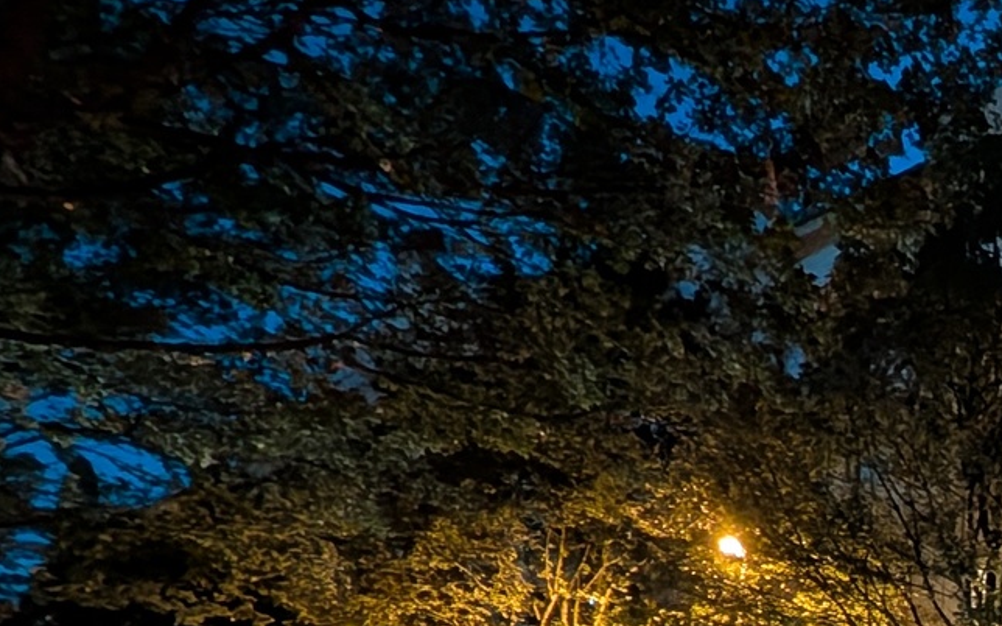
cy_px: 864
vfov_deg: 26.9
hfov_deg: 35.6
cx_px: 1293
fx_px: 1037
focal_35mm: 38
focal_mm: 2.02
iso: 712
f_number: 1.7
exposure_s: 1/7.26
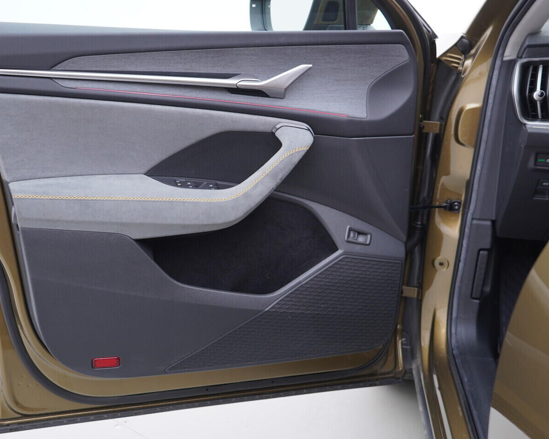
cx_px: 224
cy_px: 219
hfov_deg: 44.6
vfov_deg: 36.5
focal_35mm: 41
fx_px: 666
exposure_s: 1/40
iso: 125
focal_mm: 24
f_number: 2.8
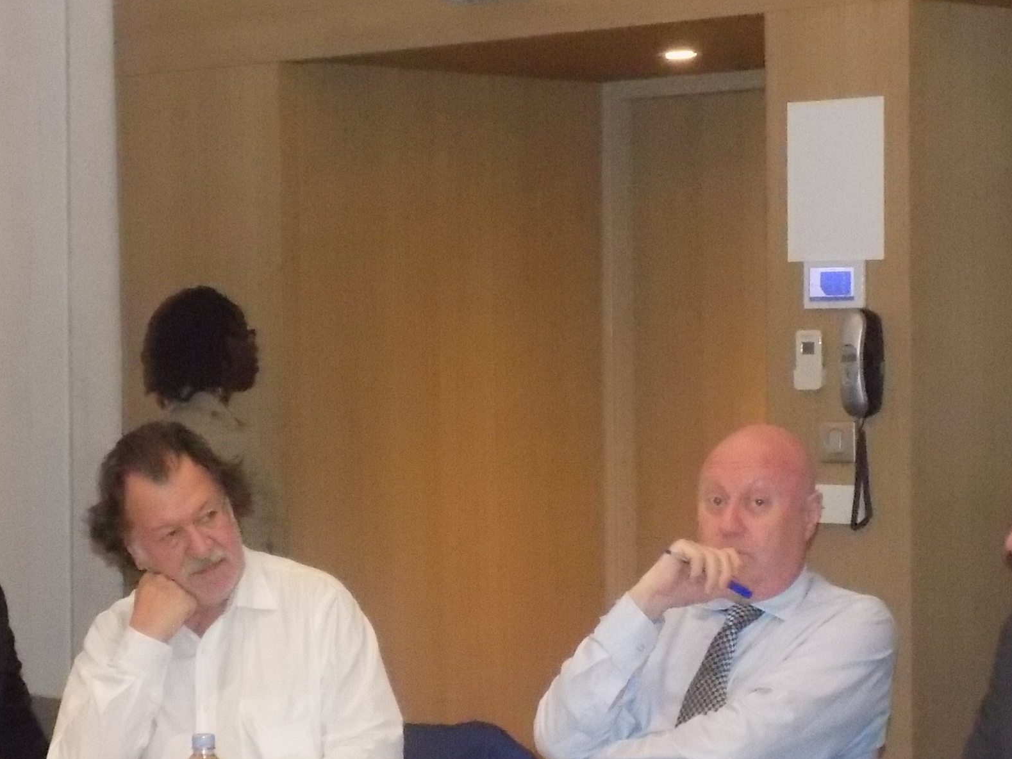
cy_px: 557
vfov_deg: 13.8
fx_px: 3128
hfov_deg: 18.4
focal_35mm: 107
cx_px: 414
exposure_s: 1/30
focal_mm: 7.3
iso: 800
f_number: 3.6
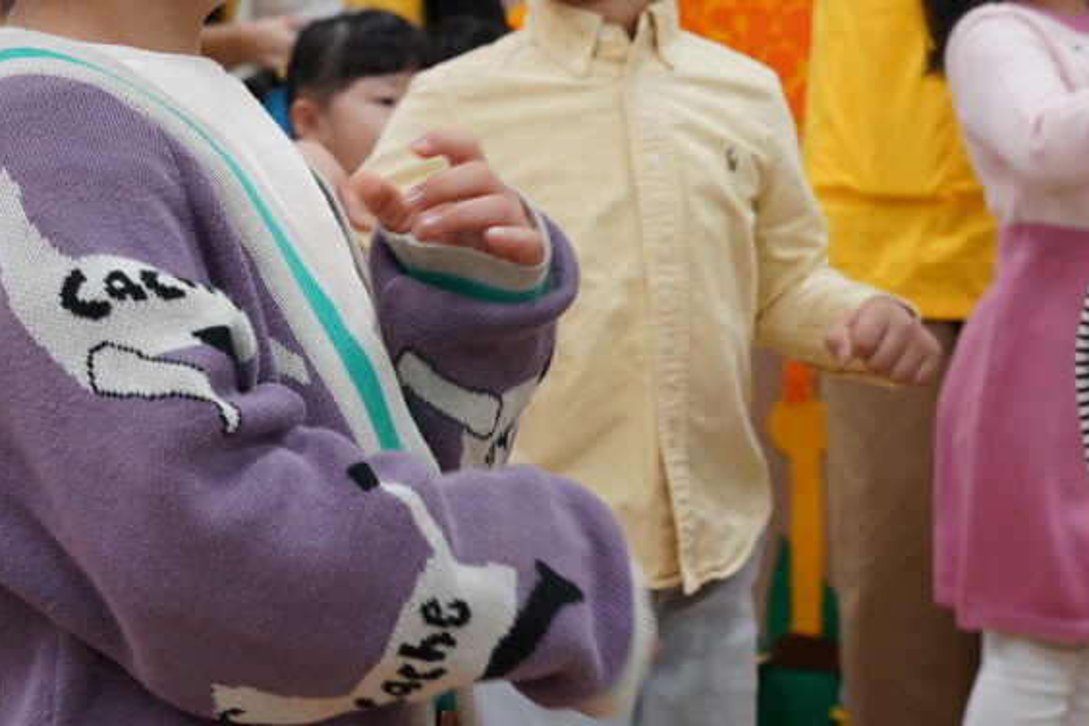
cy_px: -28
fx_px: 2511
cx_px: 292
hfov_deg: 24.2
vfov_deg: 16.1
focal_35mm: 83
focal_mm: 36
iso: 2500
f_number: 5.6
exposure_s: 1/125
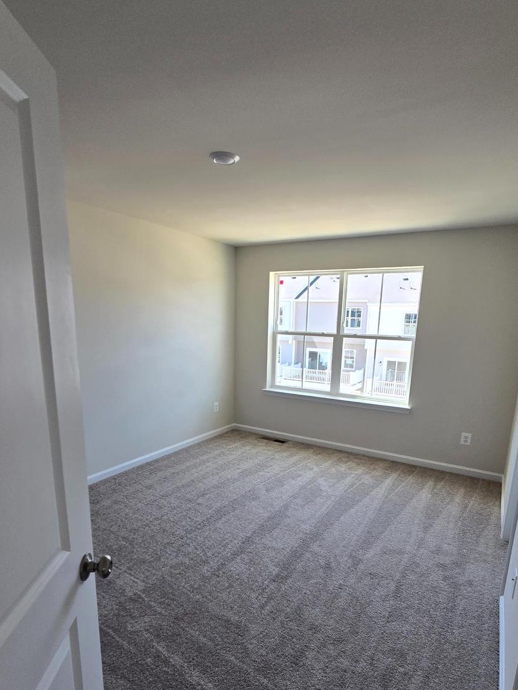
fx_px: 359
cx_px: 263
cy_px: 398
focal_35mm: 18
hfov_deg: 71.6
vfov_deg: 87.1
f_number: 2.2
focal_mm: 2.2
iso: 80
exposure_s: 1/120
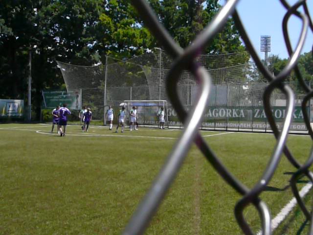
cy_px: 118
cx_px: 156
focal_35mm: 39
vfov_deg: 36.8
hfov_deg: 47.9
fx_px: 353
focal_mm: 5.8
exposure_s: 1/3200
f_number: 5
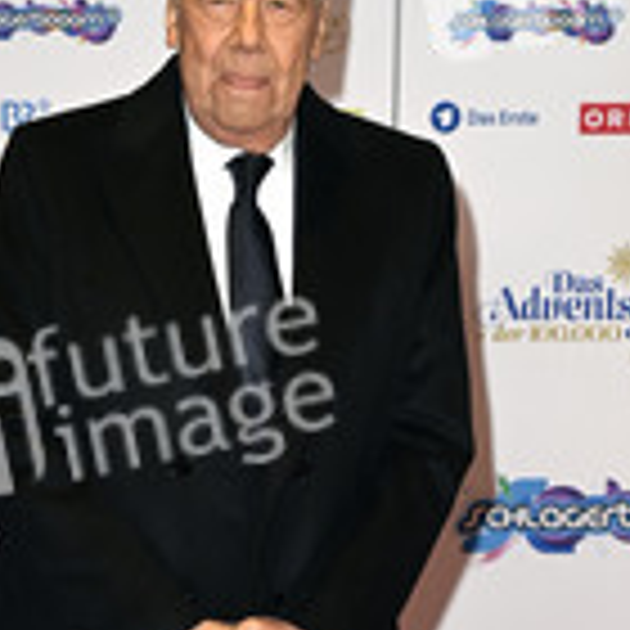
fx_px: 3500
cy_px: 630
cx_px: 234
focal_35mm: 170
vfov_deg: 10.2
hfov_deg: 10.3
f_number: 5.6
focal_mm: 70
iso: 640
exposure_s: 1/250
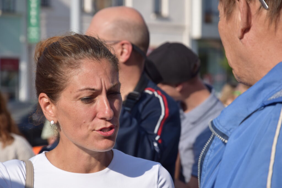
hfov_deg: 13.0
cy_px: 94
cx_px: 141
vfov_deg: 8.7
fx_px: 1234
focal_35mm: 158
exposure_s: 1/800
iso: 200
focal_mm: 105
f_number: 7.1
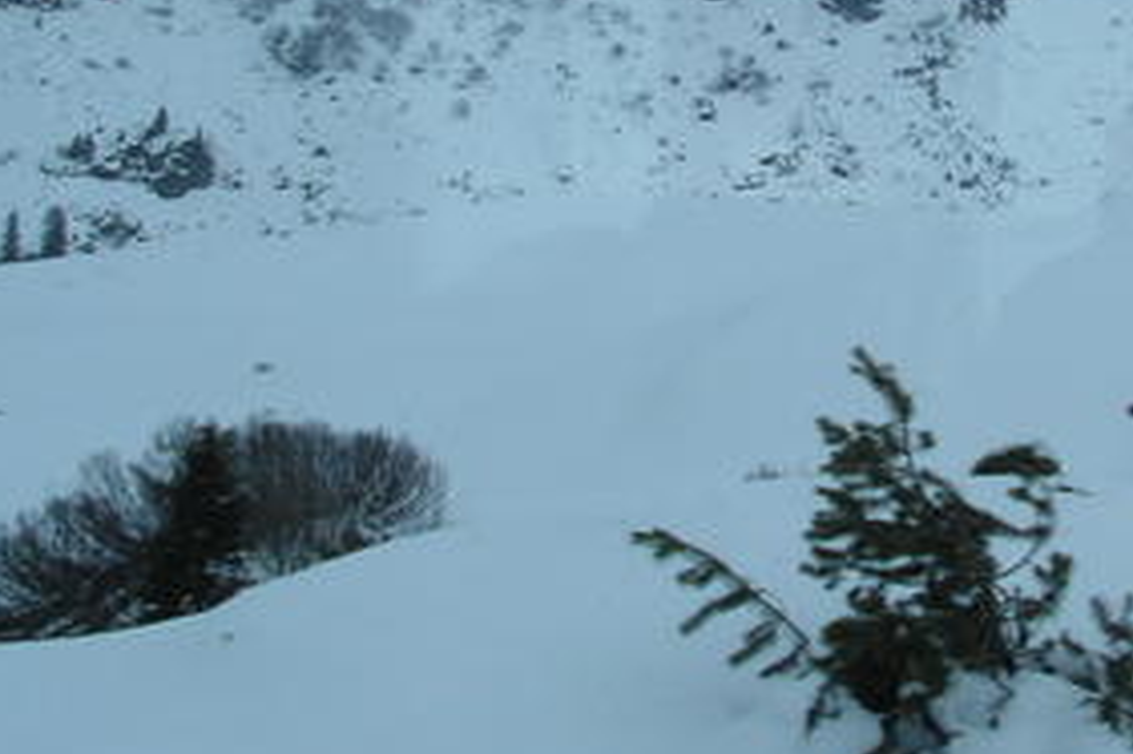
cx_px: 863
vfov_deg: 16.9
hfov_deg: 25.1
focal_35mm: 80
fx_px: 2516
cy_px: 137
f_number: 4.8
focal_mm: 6
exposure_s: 1/800
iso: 50
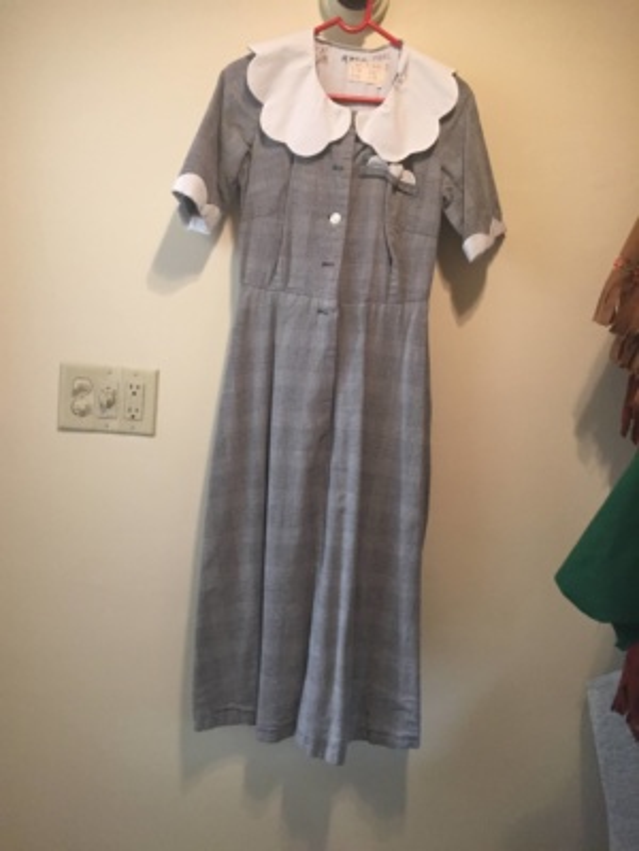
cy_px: 426
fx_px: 714
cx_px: 320
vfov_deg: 61.7
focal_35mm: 29
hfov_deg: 48.2
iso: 200
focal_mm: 4.15
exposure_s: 1/30
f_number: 2.2
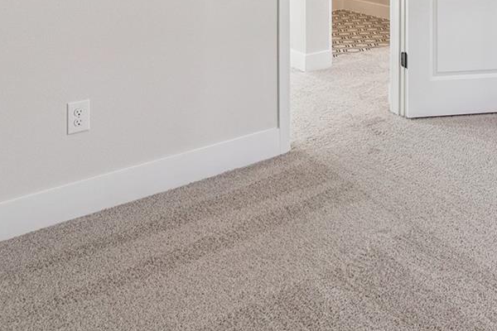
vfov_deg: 28.0
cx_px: 379
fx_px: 552
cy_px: -94
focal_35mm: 40
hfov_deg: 46.5
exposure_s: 1/4
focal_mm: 10
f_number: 7.1
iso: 100
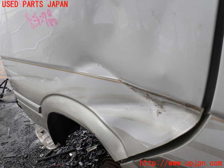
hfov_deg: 60.0
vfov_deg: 46.8
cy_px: 84
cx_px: 112
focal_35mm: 30
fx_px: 194
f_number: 3.2
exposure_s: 1/125
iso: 100
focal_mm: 5.4
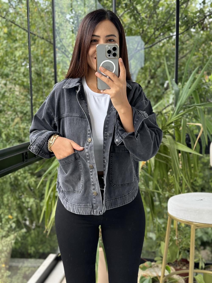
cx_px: 106
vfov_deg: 39.7
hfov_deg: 30.3
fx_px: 392
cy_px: 142
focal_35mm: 48
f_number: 1.78
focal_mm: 6.76
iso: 100
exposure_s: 1/101
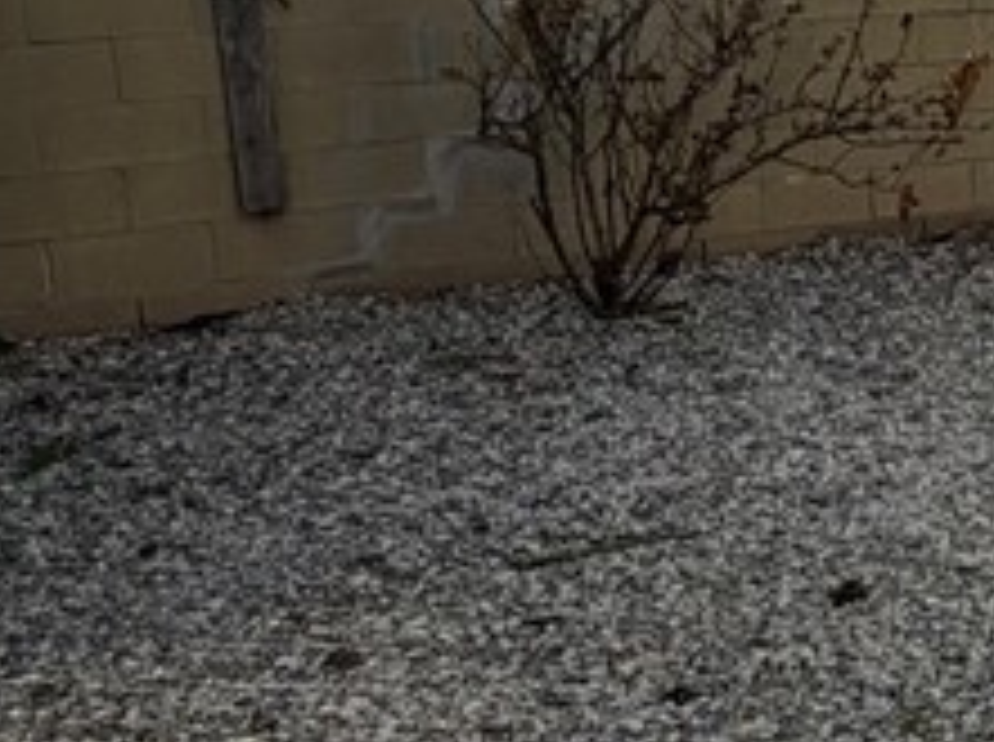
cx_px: 1615
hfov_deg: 22.5
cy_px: 63
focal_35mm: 65
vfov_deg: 22.0
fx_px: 1863
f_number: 2.2
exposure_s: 1/770
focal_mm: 2.22
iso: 25
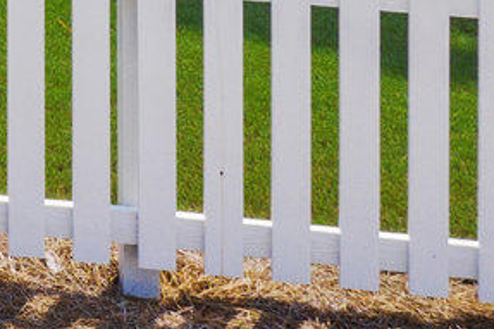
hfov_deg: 8.0
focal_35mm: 200
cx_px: -1231
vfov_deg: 6.2
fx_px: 2743
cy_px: -770
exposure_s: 1/400
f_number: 5.6
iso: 100
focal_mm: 10.26
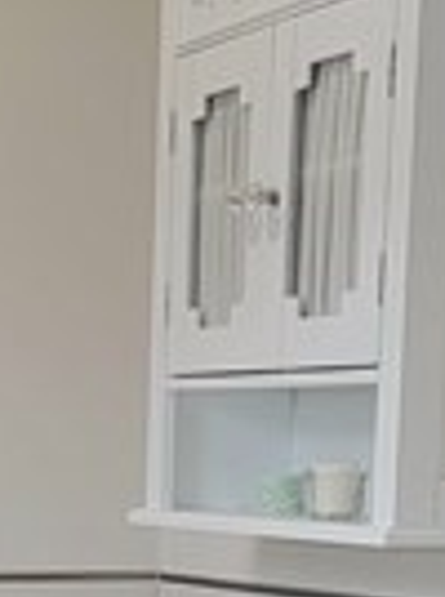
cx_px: -129
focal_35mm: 138
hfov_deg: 10.5
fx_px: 2373
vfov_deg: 13.8
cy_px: 775
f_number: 1.8
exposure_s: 1/120
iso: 80
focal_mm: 6.7
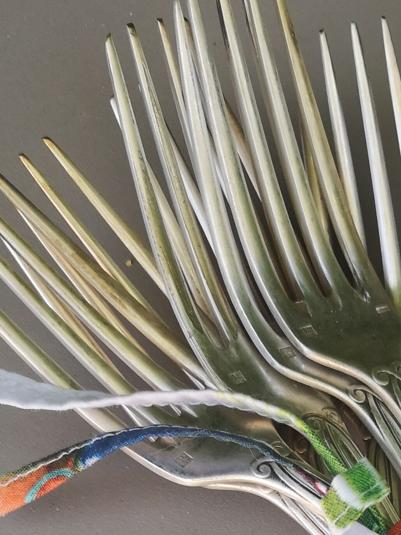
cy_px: 681
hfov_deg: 18.3
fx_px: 1205
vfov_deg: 22.6
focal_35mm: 78
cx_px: 430
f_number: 1.8
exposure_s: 1/281
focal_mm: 3.95
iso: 50
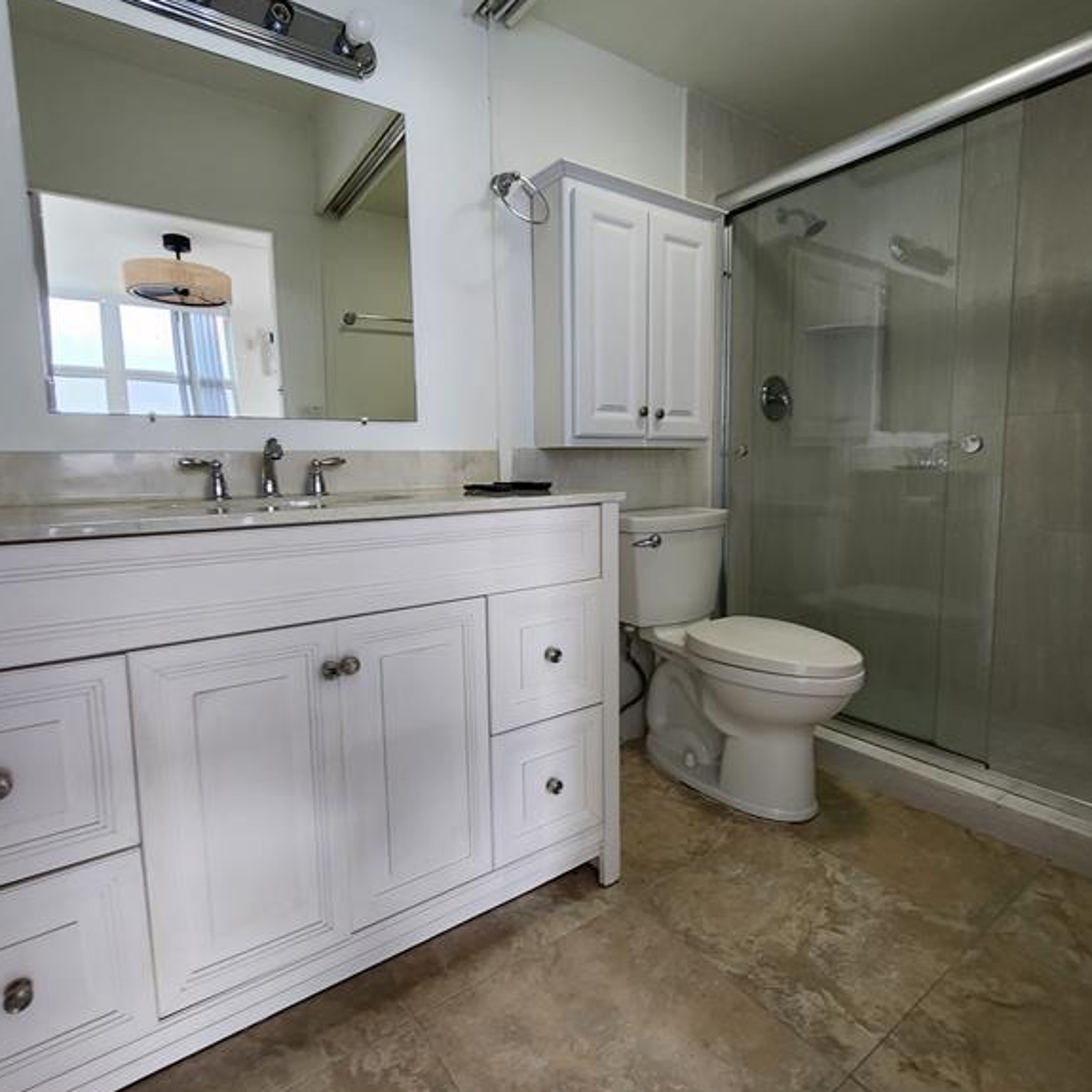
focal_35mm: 16
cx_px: 536
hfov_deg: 87.4
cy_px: 530
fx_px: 571
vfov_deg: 87.4
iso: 250
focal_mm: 2.2
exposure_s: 1/60
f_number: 2.2
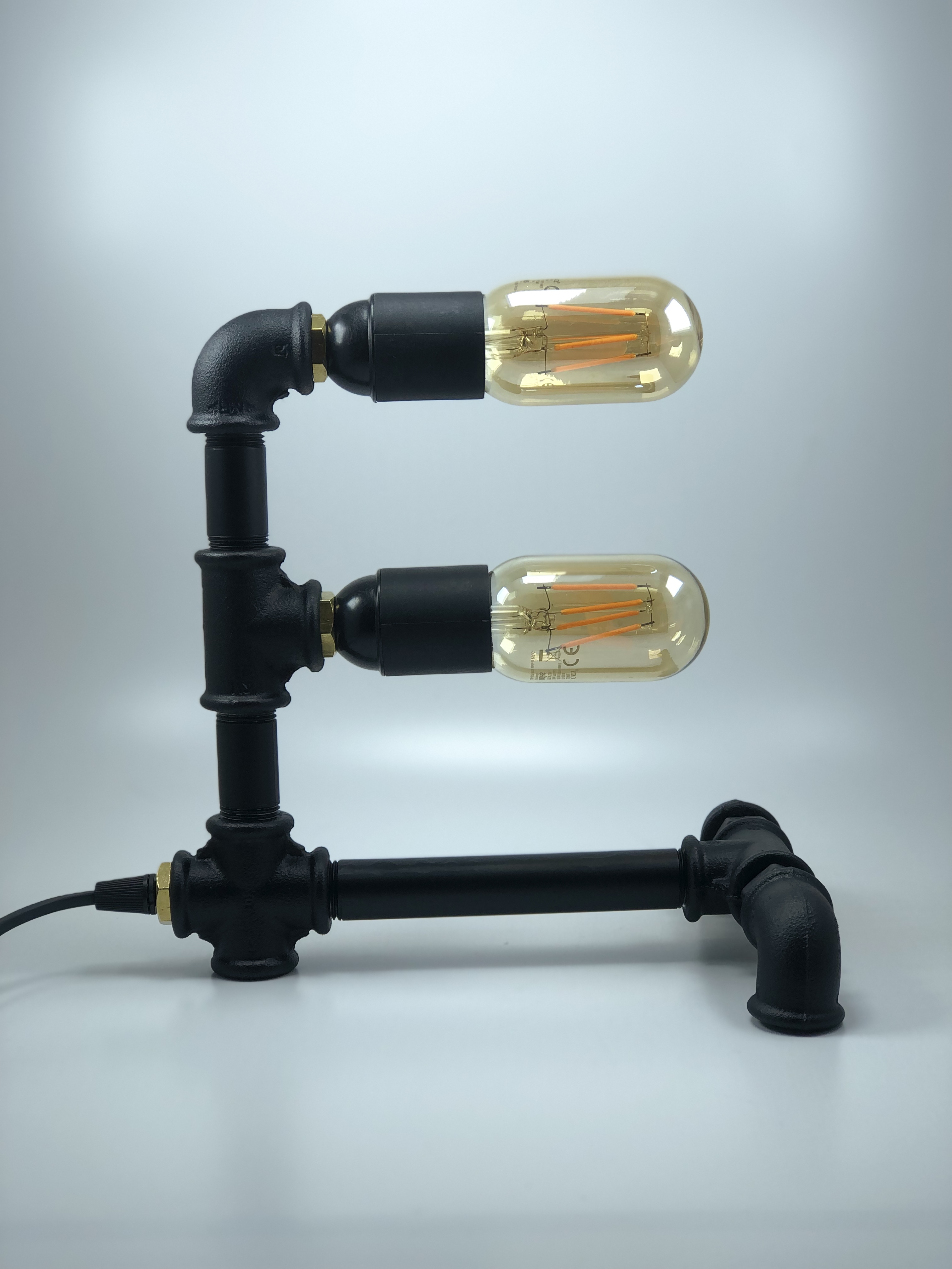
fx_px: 2090
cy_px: 634
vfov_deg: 33.8
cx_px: 476
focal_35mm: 57
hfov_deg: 25.7
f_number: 2.8
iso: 20
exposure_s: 1/118
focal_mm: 6.6
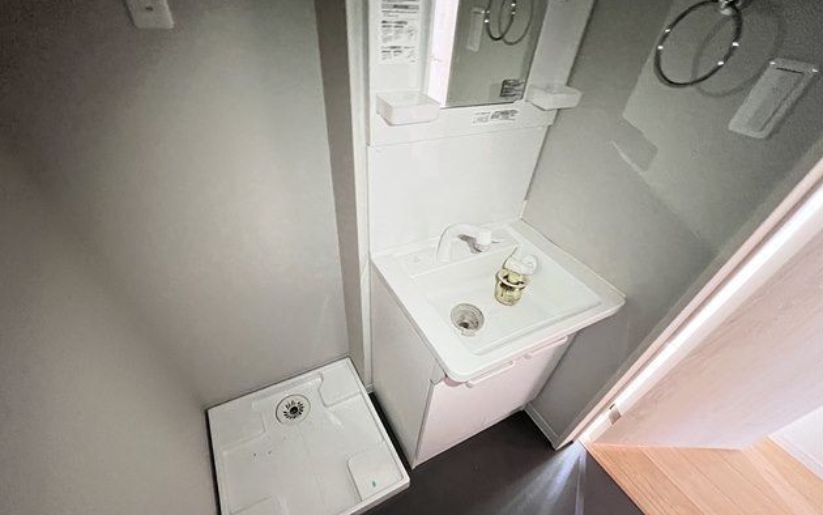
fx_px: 314
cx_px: 408
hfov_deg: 105.3
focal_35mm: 14
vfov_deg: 77.9
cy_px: 306
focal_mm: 1.57
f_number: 1.8
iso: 1250
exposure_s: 1/33
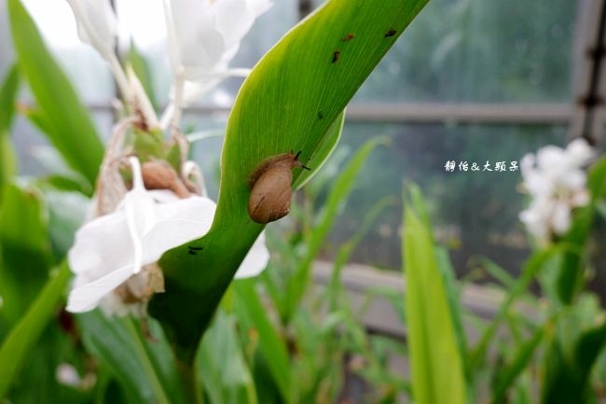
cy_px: 202
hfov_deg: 73.8
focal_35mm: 24
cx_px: 303
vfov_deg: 53.1
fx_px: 404
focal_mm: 9
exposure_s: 1/30
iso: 125
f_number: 2.8
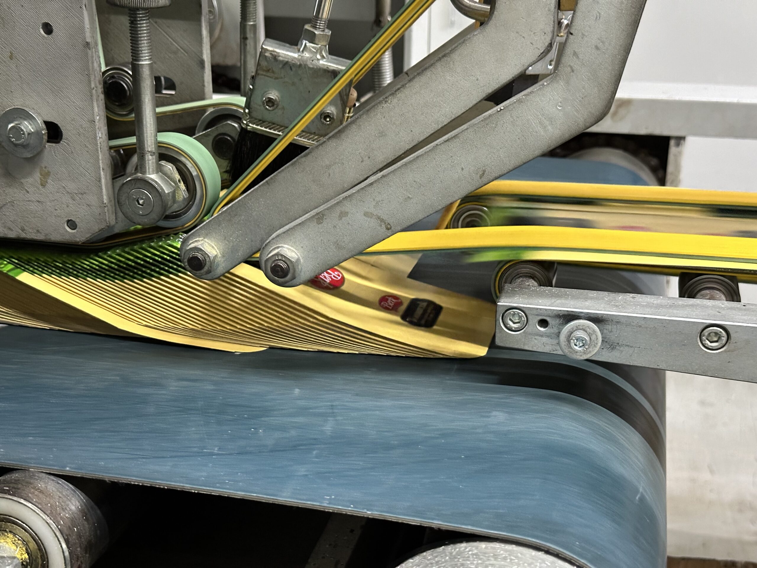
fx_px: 1050
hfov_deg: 39.7
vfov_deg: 30.3
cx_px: 378
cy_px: 284
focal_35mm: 48
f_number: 1.78
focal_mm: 6.86
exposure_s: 1/33
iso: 500
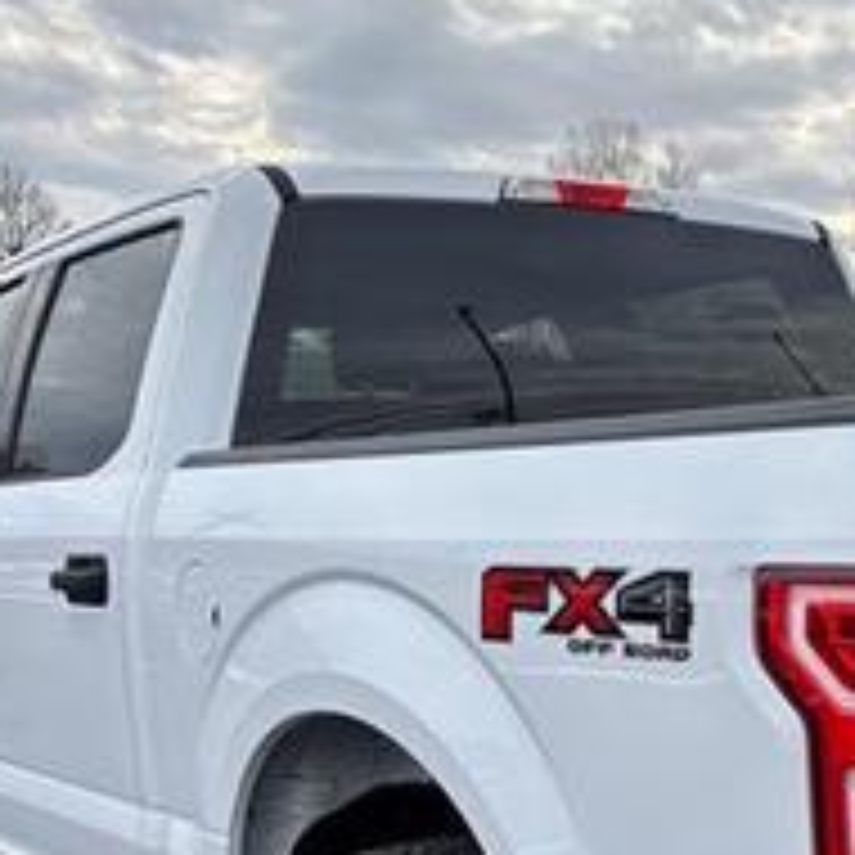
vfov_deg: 27.3
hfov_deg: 27.3
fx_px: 1705
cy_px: 742
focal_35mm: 61
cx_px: 752
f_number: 1.6
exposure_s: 1/844
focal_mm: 5.96
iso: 50
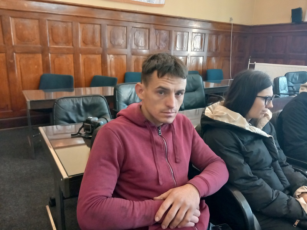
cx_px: 154
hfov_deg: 65.3
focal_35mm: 27
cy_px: 115
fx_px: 239
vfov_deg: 51.4
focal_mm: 4
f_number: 1.8
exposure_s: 1/20
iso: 500
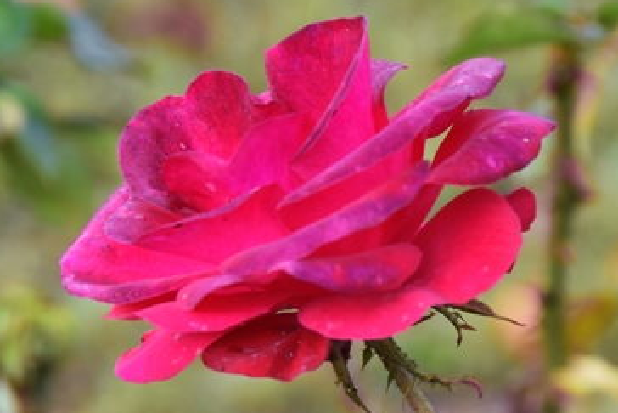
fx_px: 8483
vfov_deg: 2.8
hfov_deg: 4.2
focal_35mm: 494
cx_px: 380
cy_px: 316
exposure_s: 1/60
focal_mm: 200
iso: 400
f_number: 10
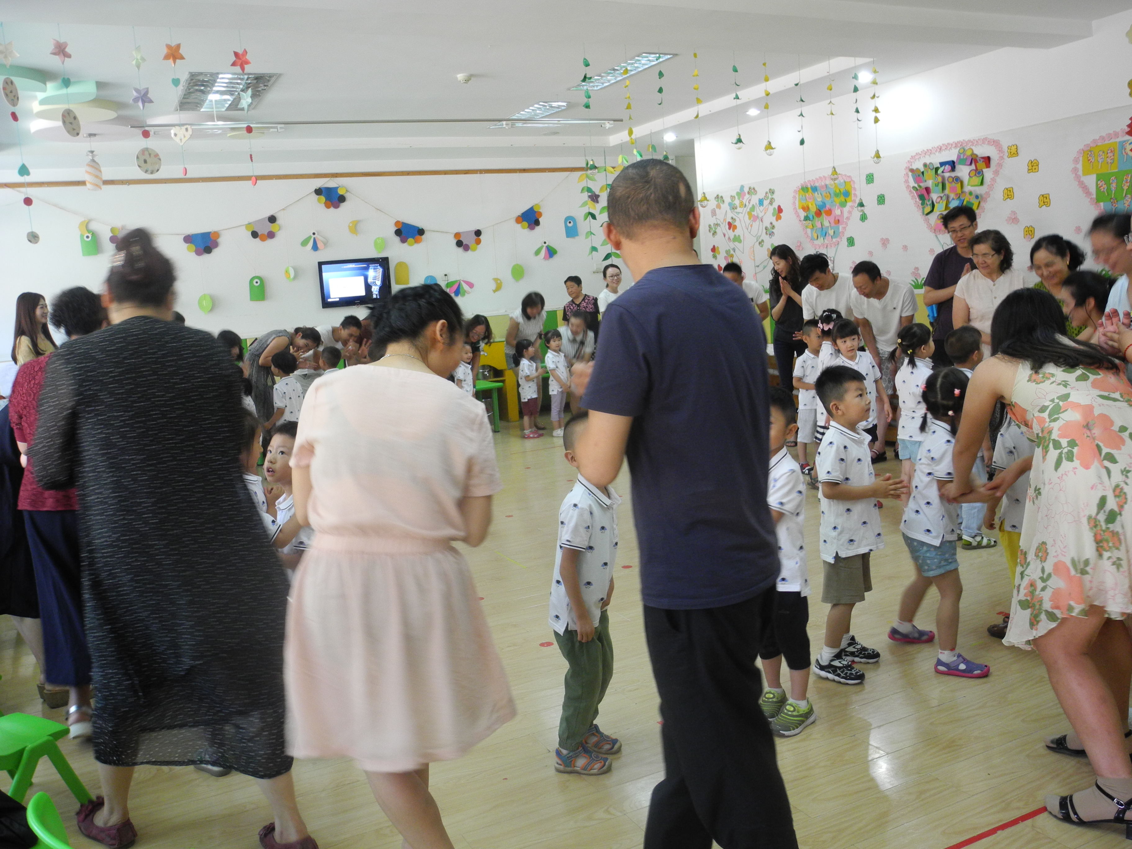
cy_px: 424
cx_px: 566
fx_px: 981
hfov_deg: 60.0
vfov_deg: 46.8
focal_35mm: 30
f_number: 2.8
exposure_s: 1/30
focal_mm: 6.4
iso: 273
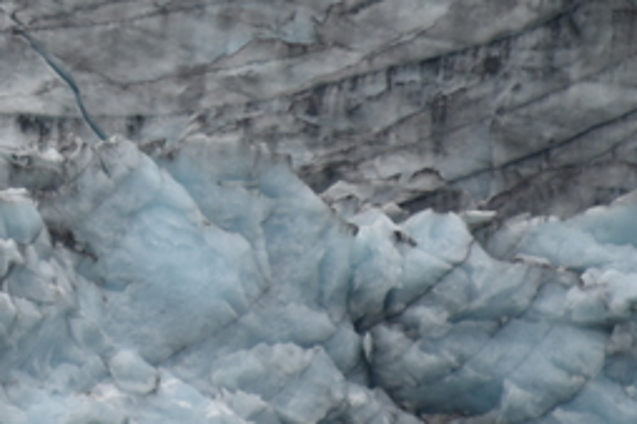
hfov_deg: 1.6
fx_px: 22280
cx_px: -334
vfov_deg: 1.1
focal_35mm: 1260
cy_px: -161
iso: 320
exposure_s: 1/500
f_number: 5.6
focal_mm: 250
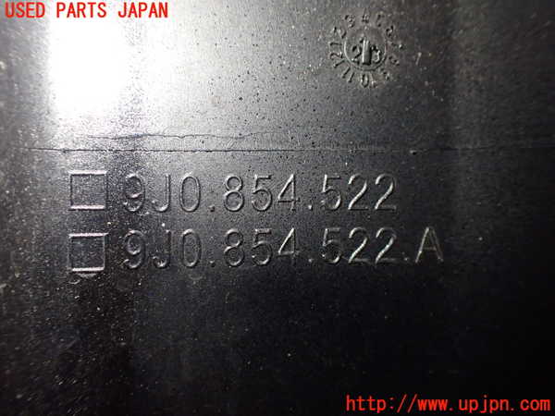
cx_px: 278
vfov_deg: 46.8
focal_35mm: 30
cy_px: 208
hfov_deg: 60.0
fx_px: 481
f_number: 2.3
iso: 500
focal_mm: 5.4
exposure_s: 1/125
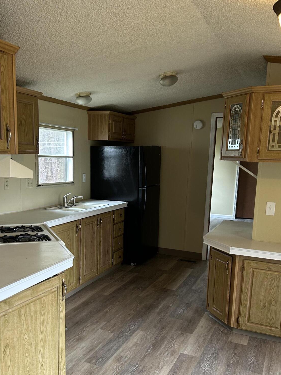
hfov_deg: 40.6
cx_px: 122
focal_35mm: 35
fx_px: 379
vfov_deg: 52.4
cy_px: 220
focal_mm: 5.7
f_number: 1.5
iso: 160
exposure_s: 1/60
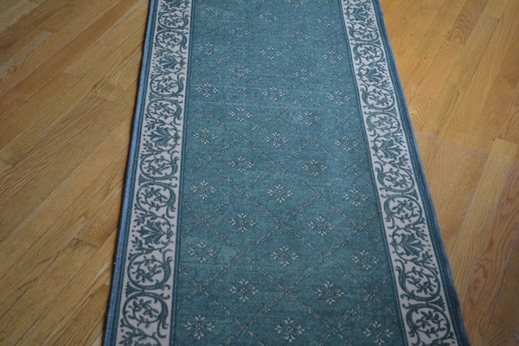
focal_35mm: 60
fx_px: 865
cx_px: 260
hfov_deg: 33.4
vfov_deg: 22.6
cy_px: 173
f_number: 5.3
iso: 500
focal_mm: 40
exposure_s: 1/60
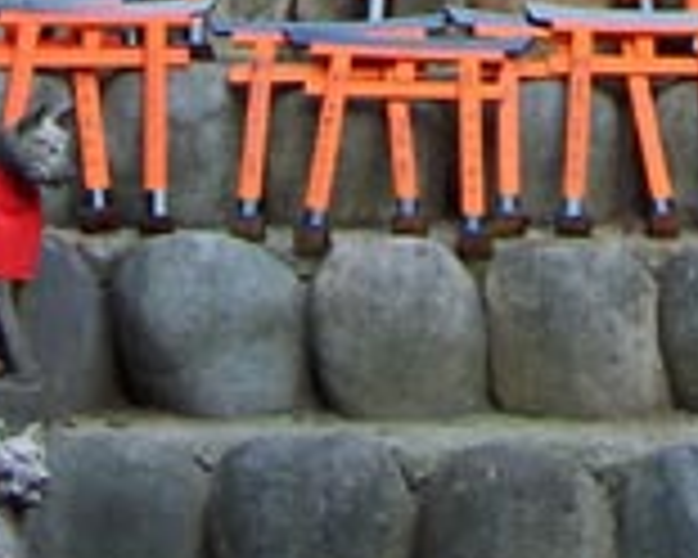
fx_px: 2810
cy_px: -765
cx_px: 513
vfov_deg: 10.0
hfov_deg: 14.1
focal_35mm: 136
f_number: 3.4
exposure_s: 1/90
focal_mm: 5.6
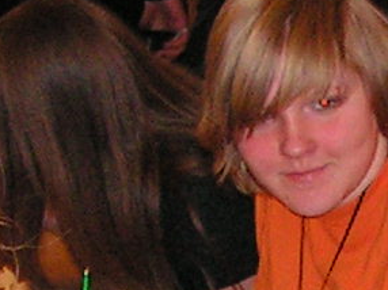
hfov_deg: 7.6
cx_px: 453
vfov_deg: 5.7
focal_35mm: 258
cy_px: 446
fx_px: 2889
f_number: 3.2
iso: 200
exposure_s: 1/40
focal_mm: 6
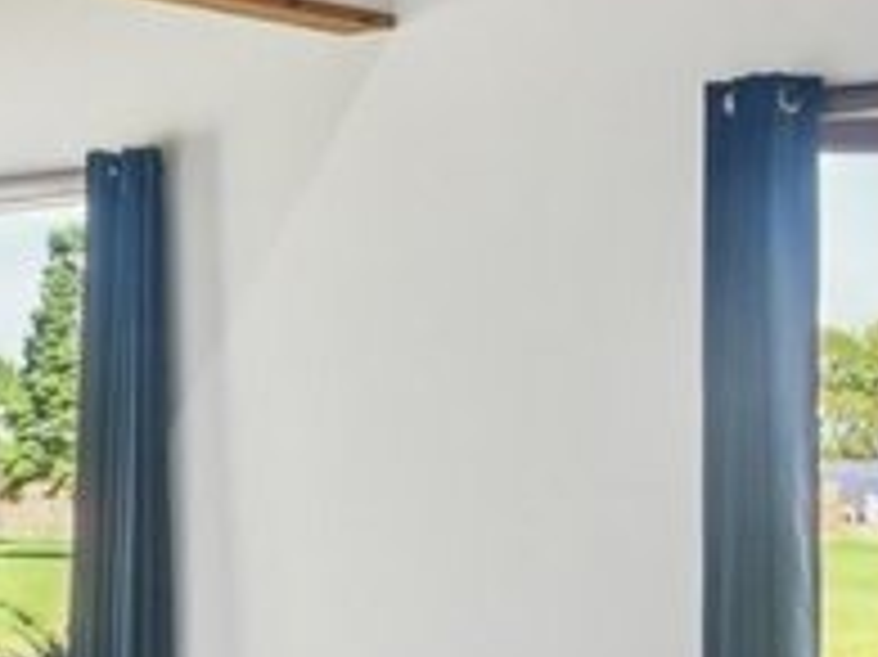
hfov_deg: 16.3
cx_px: -369
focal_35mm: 112
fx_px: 2839
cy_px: 482
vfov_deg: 13.2
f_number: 8
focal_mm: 14
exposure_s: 1/30
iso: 800
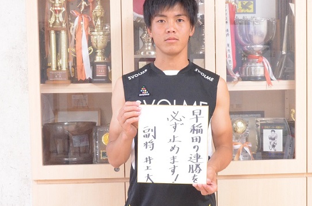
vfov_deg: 21.2
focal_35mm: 64
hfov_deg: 31.5
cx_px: 184
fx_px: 551
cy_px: 118
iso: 6400
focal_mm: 29
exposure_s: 1/40
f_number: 14
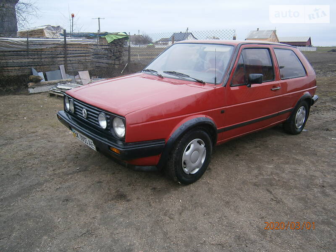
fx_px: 252
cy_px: 126
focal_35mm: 26
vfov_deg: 53.1
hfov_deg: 67.3
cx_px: 168
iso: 80
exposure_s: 1/100
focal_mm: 4.7
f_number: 2.8
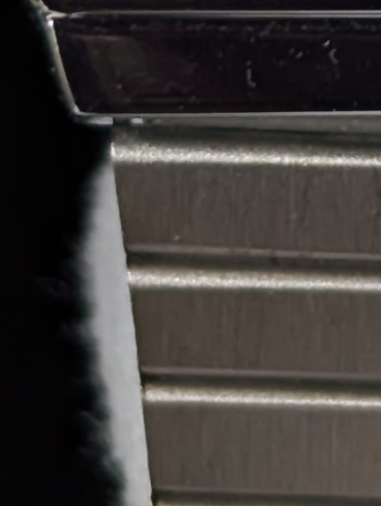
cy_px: -258
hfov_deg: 4.0
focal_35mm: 377
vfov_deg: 5.2
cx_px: 386
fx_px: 5517
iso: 47
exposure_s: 1/150
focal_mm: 6.81
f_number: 1.85
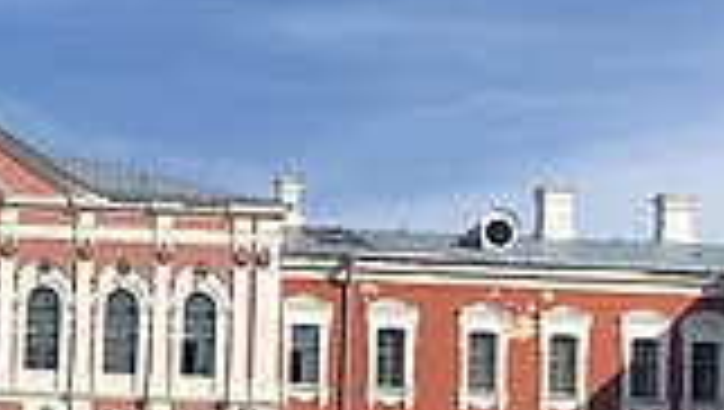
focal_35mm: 91
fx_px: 1749
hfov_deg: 22.4
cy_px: 428
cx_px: -18
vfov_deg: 13.1
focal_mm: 3.99
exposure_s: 1/2667
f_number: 1.8
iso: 20
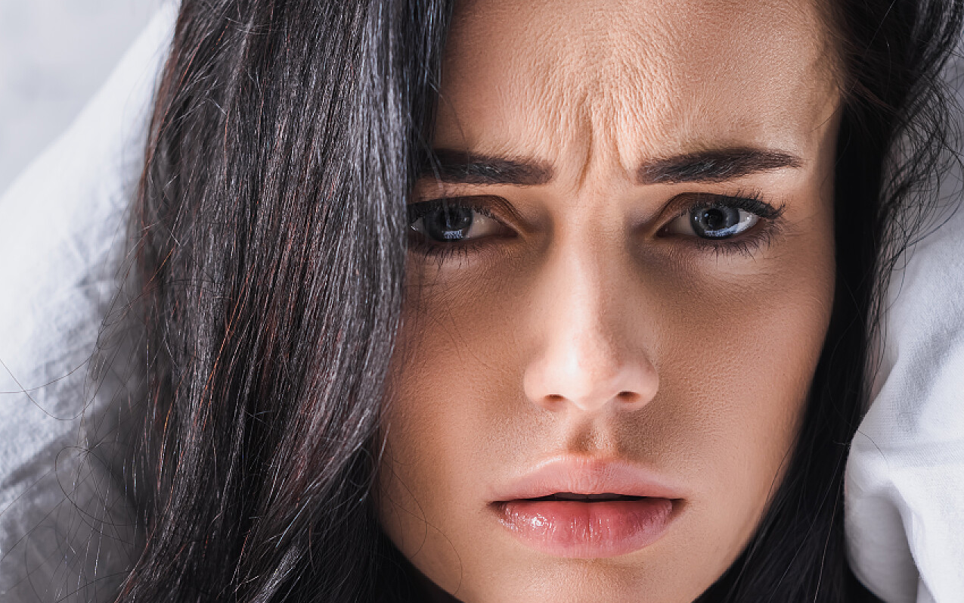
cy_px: 502
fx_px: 3021
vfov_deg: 11.3
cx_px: 473
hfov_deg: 18.1
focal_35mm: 115
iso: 64
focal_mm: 50
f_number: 4
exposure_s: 1/200
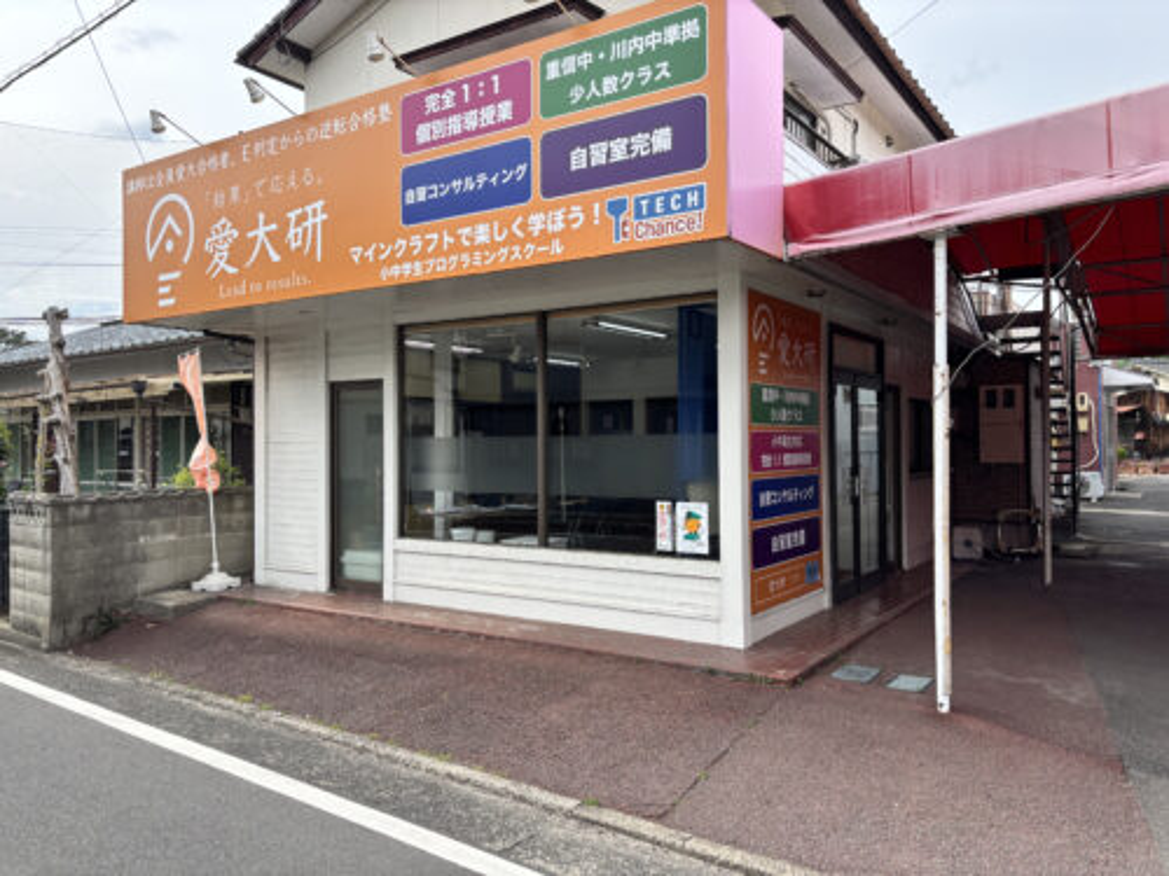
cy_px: 438
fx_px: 878
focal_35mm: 26
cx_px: 584
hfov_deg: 67.3
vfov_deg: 53.1
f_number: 1.6
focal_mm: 5.96
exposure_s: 1/1058
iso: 50
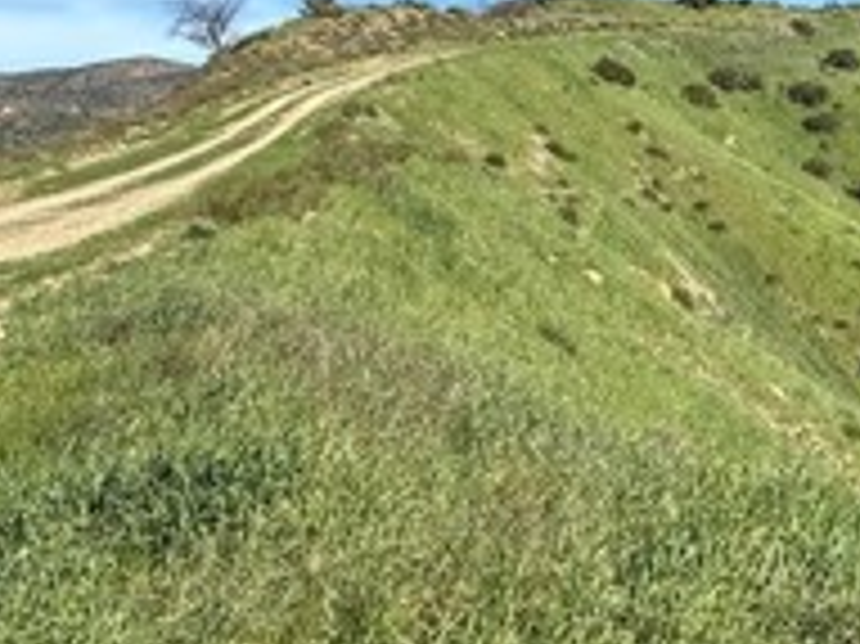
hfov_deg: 32.3
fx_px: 1167
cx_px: 1072
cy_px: 90
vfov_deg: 29.8
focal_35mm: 47
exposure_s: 1/901
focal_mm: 2.22
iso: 50
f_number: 2.2
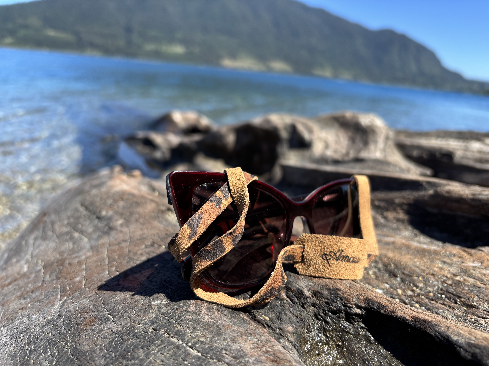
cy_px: 183
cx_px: 244
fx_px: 367
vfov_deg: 53.1
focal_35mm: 26
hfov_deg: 67.3
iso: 50
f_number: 1.6
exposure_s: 1/903
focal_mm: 5.96
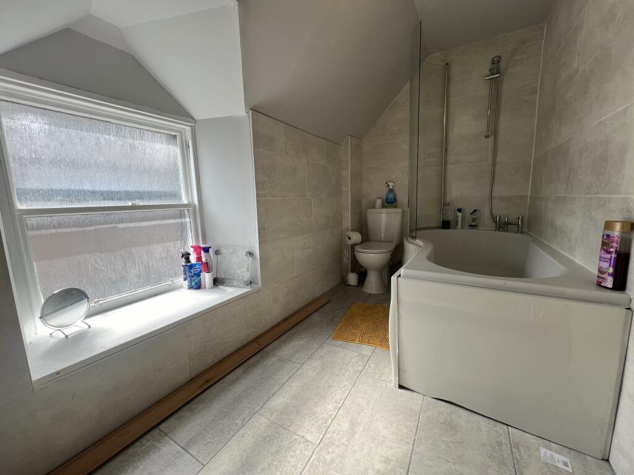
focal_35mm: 13
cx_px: 317
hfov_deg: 106.2
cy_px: 238
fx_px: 238
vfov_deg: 89.9
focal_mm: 1.57
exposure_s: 1/99
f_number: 1.8
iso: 32
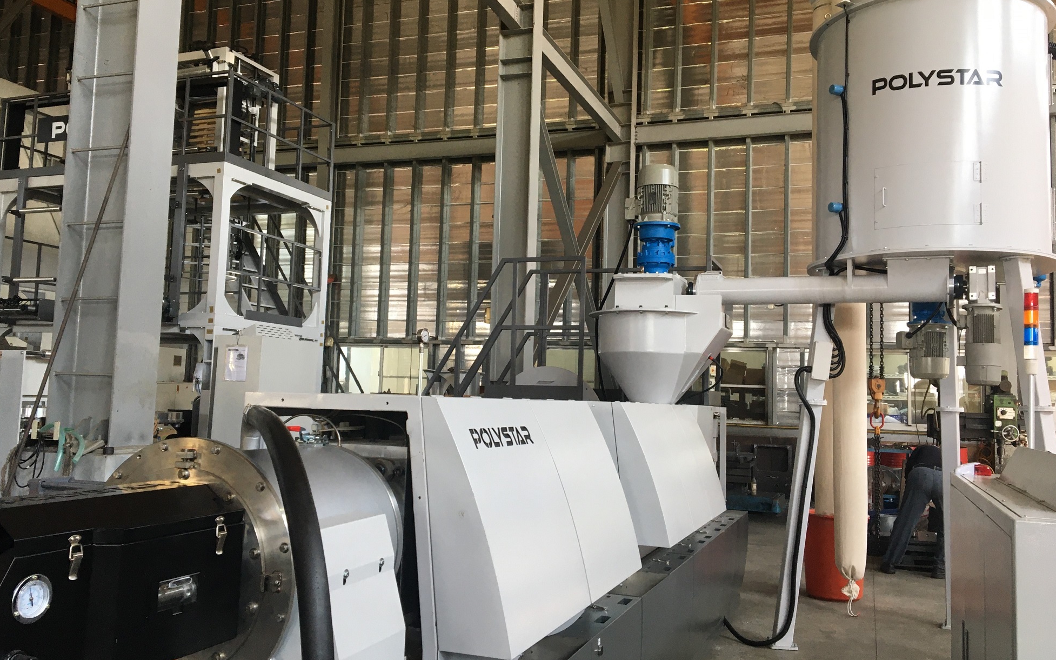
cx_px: 530
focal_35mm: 31
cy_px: 319
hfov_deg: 61.2
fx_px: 892
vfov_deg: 40.6
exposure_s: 1/30
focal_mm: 4.15
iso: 25
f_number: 2.2
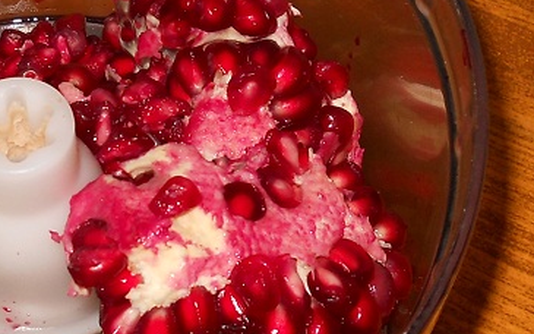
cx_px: 43
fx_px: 1732
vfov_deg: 11.0
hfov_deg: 17.3
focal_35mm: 119
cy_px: 122
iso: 80
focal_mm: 6.72
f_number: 5.5
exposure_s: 1/30
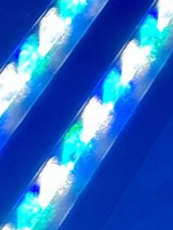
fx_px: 2075
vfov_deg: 6.2
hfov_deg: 4.6
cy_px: -245
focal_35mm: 312
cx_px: 432
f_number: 1.78
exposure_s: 1/33
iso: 400
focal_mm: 6.86
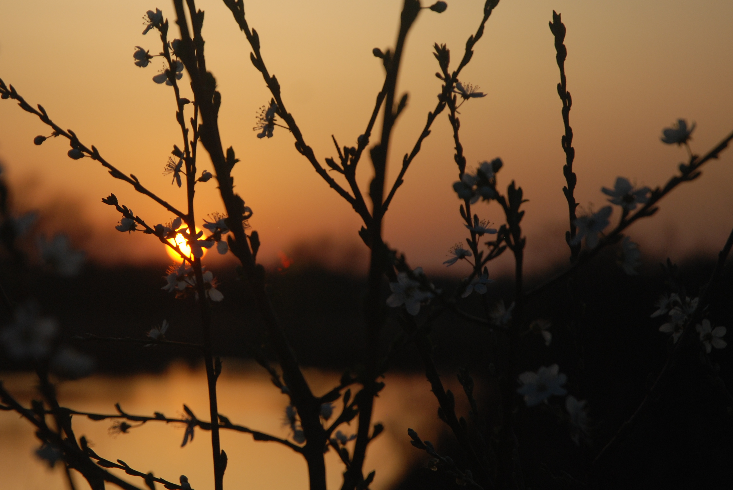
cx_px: 246
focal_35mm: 136
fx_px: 2772
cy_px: 240
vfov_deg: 10.1
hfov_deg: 15.0
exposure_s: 1/320
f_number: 4.5
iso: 200
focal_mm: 62
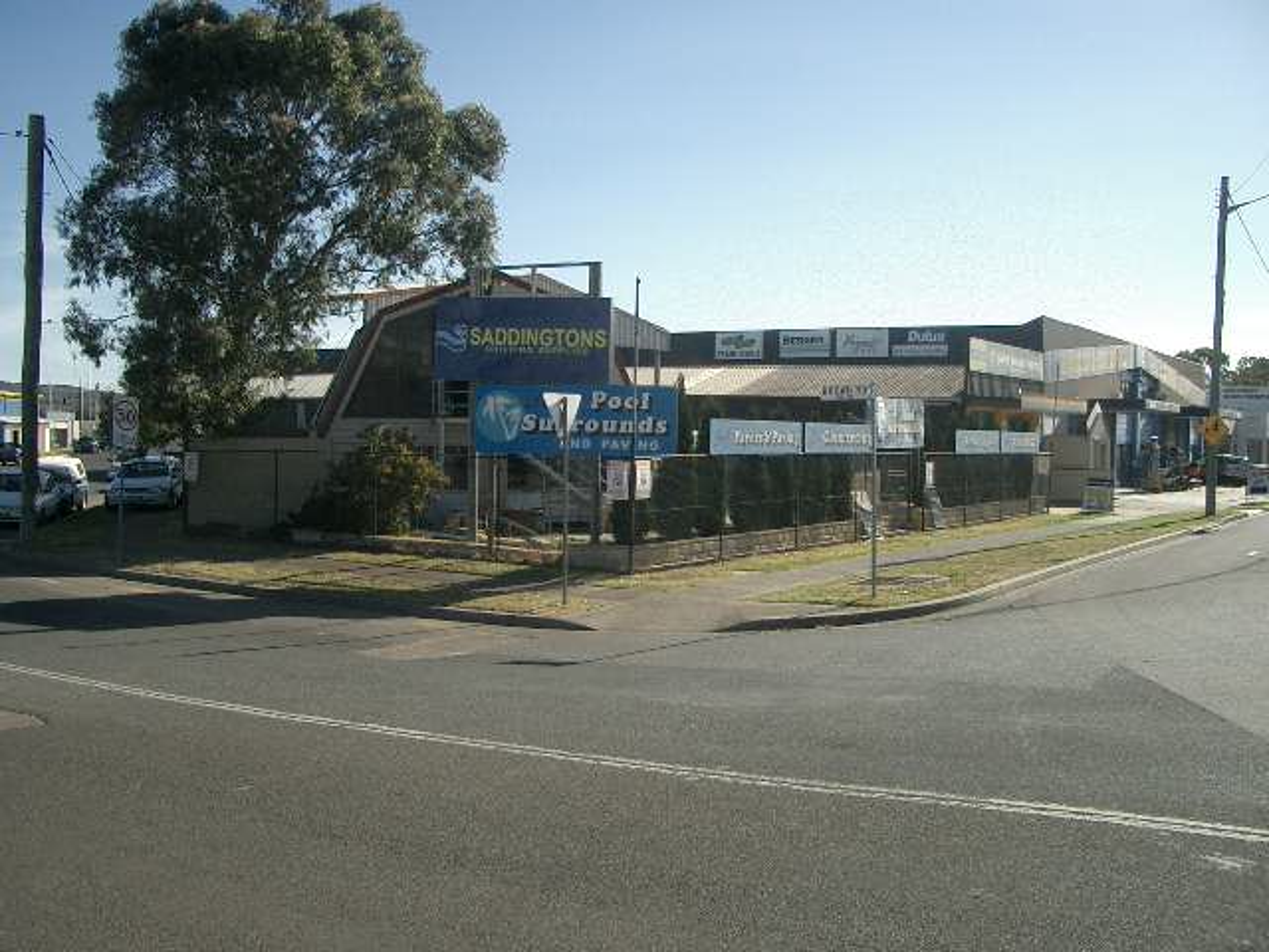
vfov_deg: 40.7
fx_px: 1283
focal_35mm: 35
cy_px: 476
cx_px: 634
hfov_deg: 52.6
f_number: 4.3
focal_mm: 5.8
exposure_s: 1/400
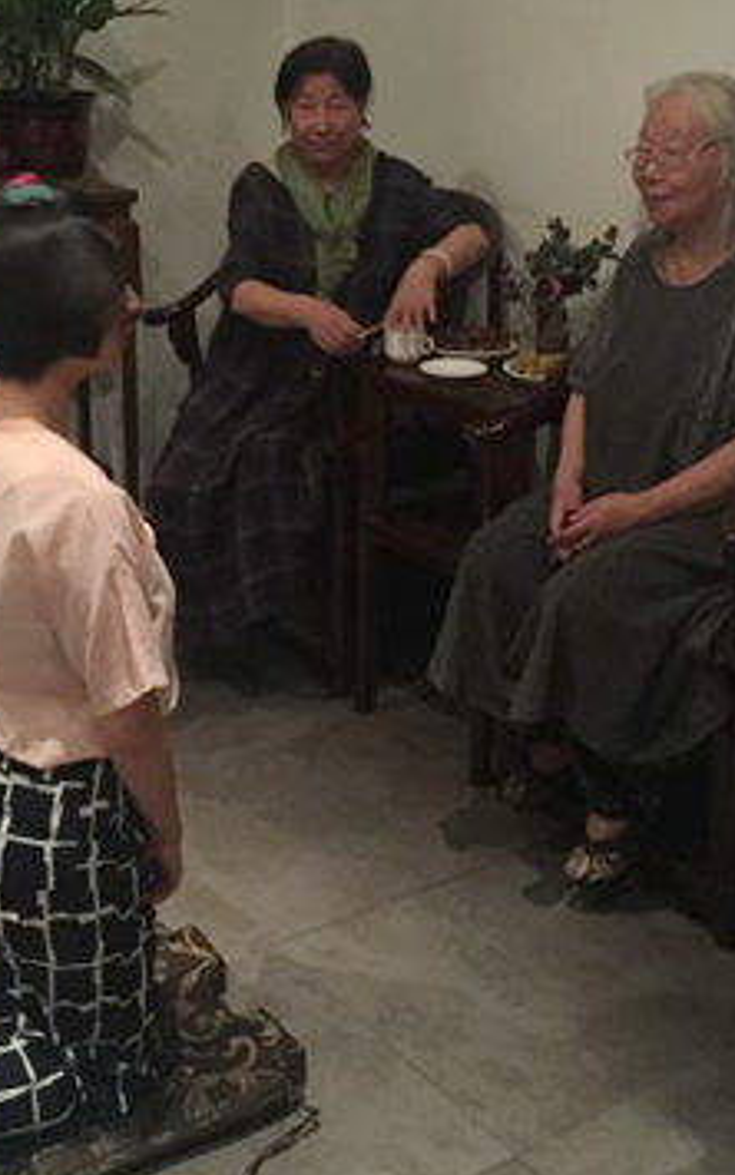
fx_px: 1666
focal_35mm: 52
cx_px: 414
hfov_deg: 24.9
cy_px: 503
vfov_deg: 38.8
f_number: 2.2
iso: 250
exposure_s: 1/15
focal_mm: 4.15
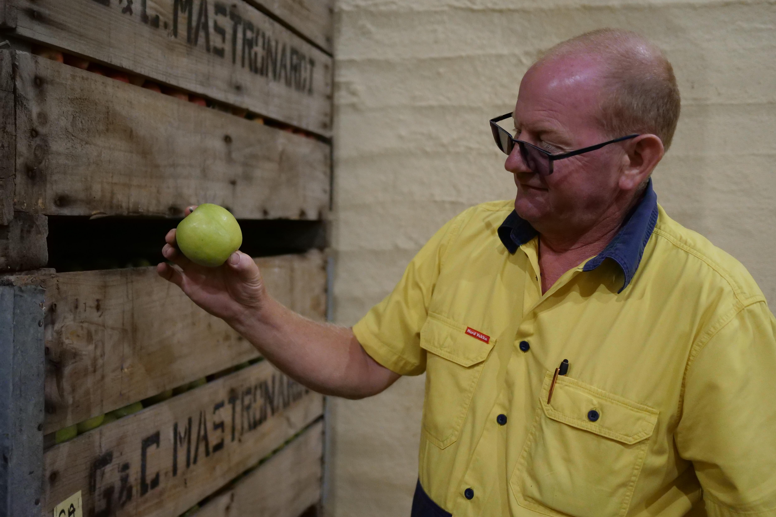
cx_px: 385
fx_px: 905
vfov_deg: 31.9
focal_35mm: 42
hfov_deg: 46.4
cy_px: 255
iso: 2500
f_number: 1.7
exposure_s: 1/60
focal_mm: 20
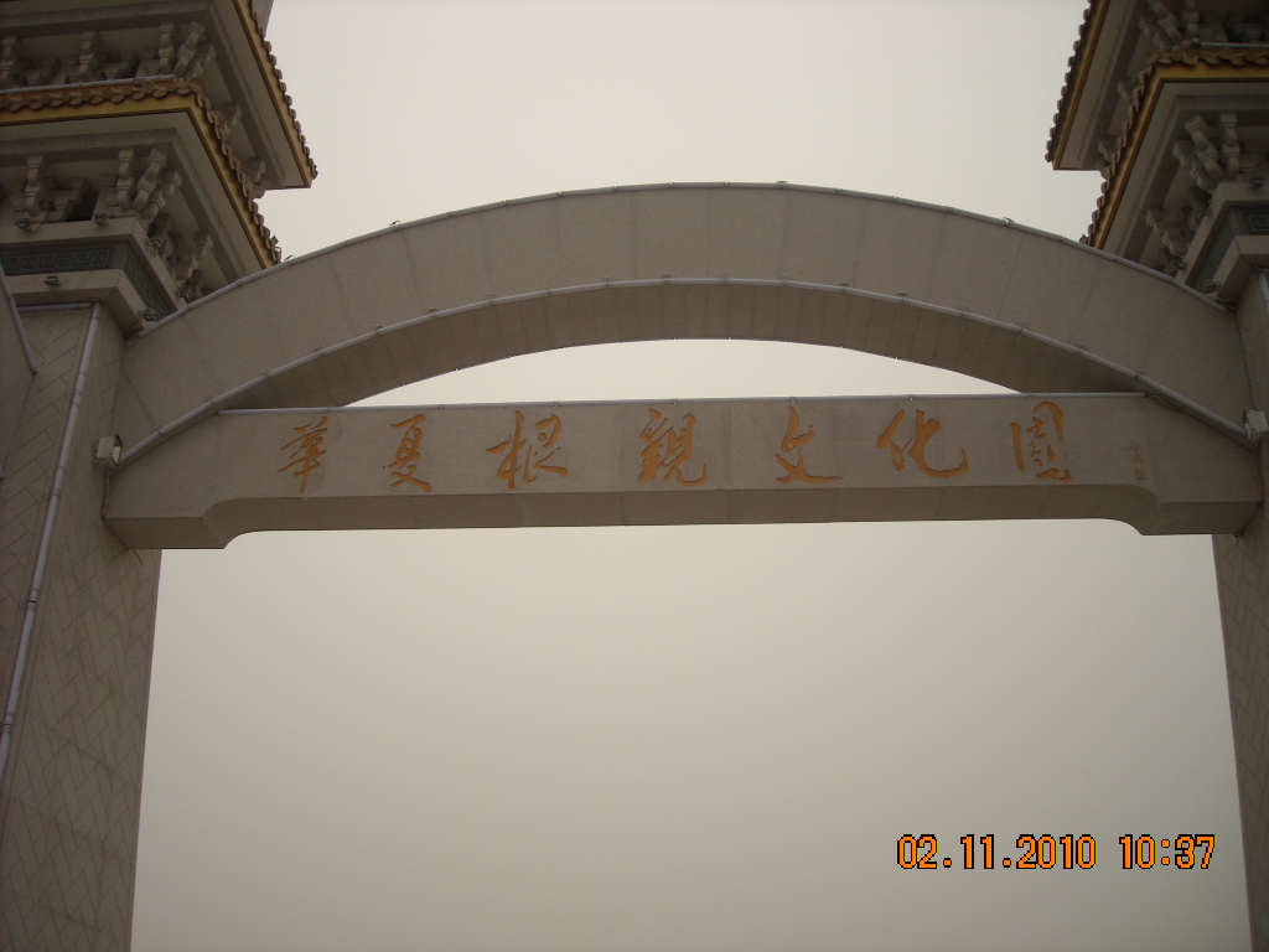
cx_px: 634
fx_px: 1283
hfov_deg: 52.6
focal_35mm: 35
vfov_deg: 40.7
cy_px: 476
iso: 64
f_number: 5.6
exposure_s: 1/141
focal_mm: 5.7
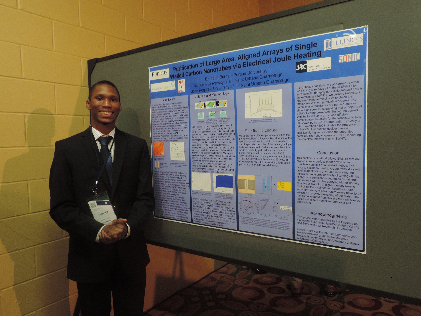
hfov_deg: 63.4
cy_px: 158
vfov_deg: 49.7
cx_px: 210
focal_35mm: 28
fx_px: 341
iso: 400
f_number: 3.1
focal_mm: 4.9
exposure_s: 1/25
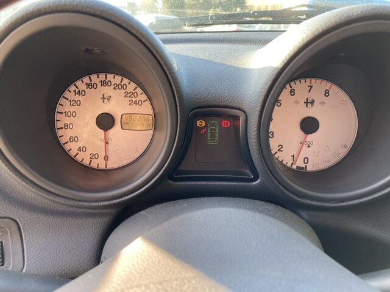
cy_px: 146
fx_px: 315
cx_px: 195
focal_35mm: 28
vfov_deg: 49.7
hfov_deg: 63.4
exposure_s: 1/102
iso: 80
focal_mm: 3.99
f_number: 1.8
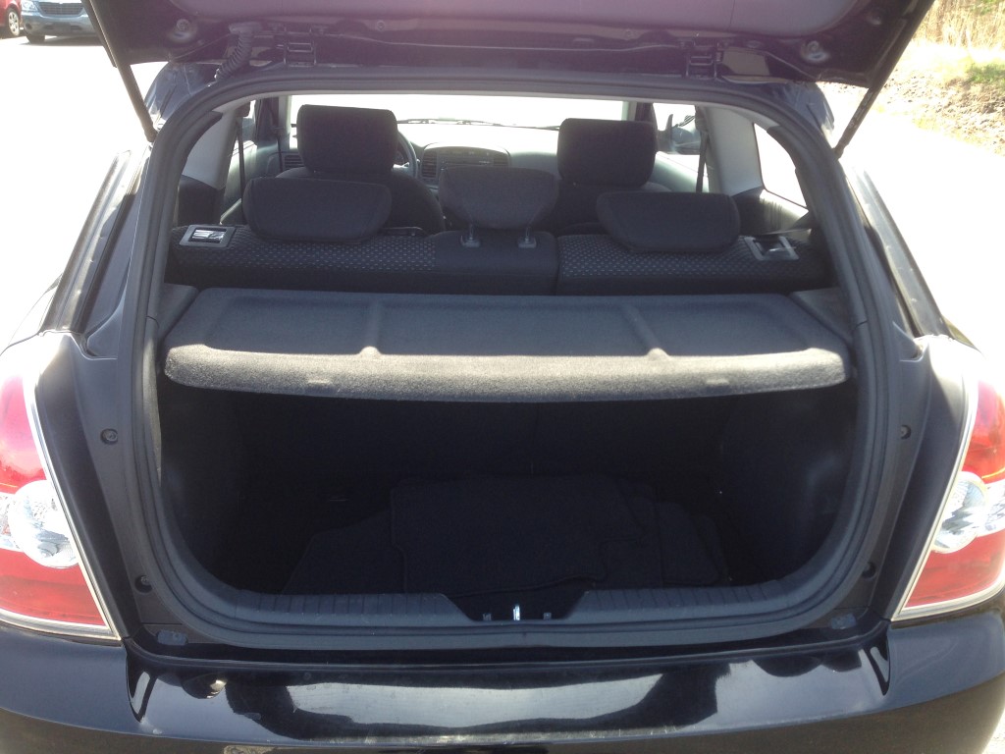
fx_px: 958
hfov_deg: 55.4
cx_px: 502
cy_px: 377
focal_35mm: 33
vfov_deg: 42.9
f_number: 2.4
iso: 50
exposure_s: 1/131
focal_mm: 4.12
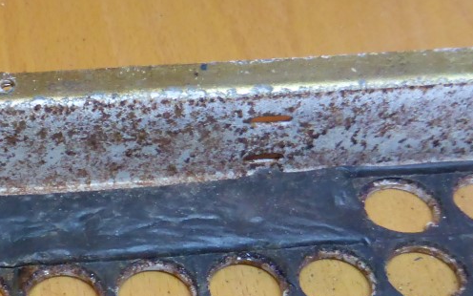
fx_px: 993
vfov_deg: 16.6
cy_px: 283
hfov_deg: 25.9
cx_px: 45
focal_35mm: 77
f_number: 3.3
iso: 400
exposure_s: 1/15
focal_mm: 4.3
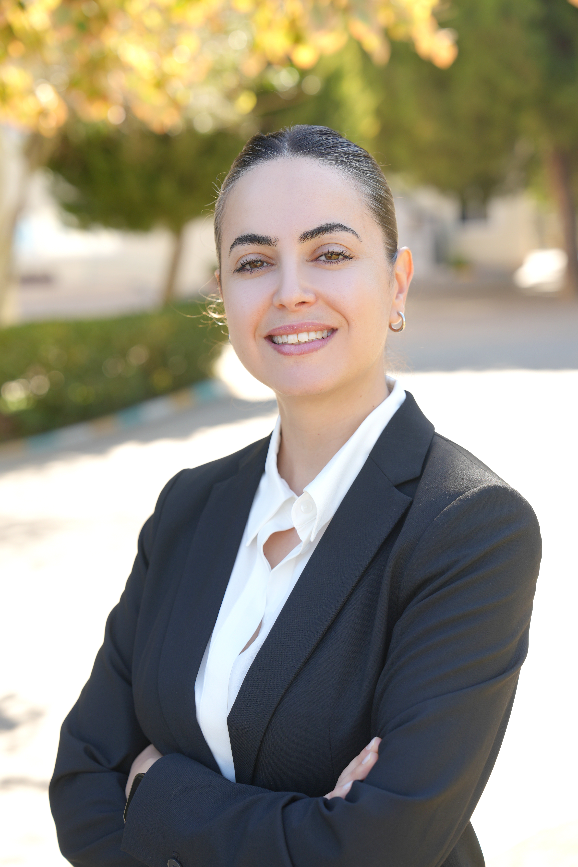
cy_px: 434
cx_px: 289
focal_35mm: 70
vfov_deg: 28.8
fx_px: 1686
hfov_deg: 19.5
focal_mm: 70
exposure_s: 1/125
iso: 100
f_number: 4
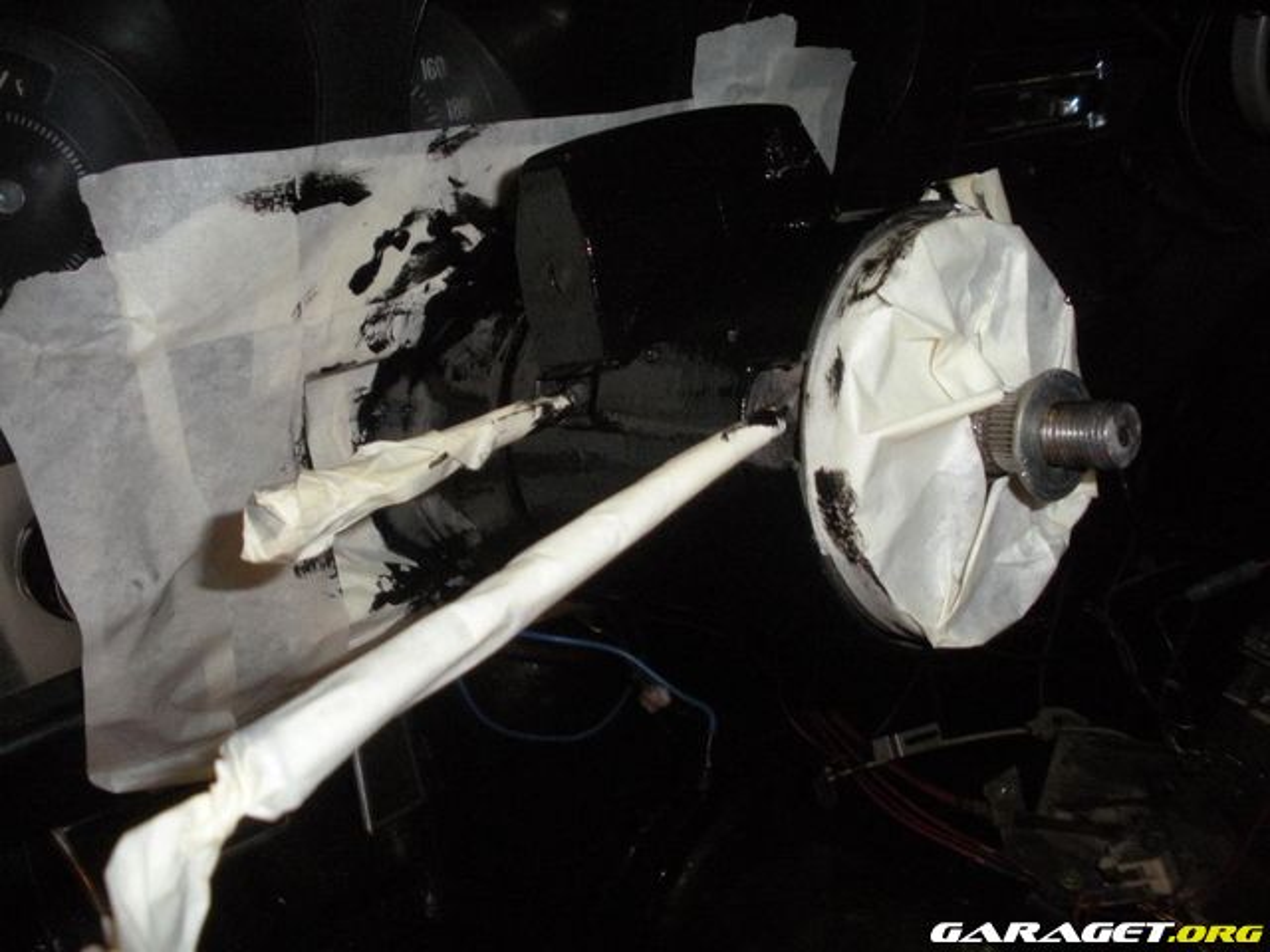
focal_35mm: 36
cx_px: 635
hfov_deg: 51.4
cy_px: 476
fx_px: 1321
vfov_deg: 39.7
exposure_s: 1/60
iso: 400
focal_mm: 6.3
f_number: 3.5
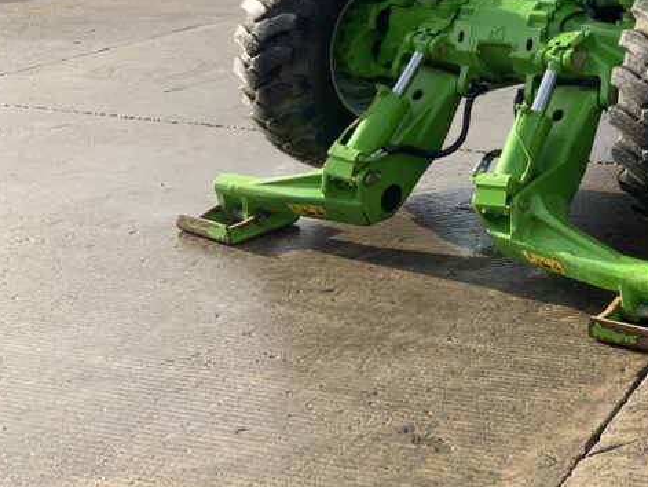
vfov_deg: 22.2
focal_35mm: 63
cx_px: 689
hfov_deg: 28.3
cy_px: -29
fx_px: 1180
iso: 16
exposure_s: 1/1035
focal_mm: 3
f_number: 1.8
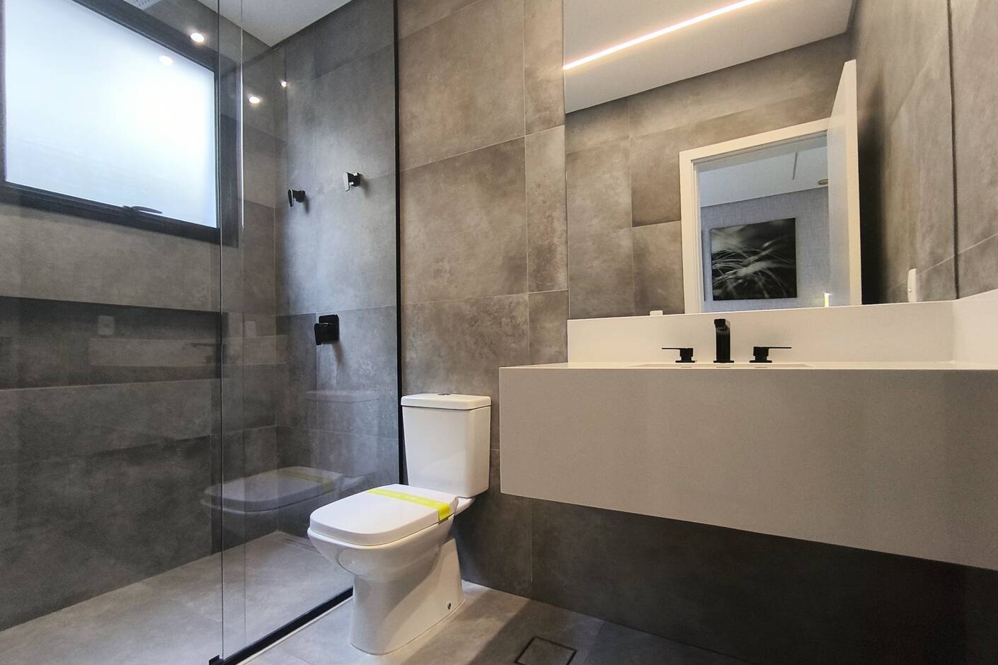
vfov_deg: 70.4
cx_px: 493
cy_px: 346
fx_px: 471
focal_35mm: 17
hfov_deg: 93.3
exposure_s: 1/40
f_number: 2.2
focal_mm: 1.65
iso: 125
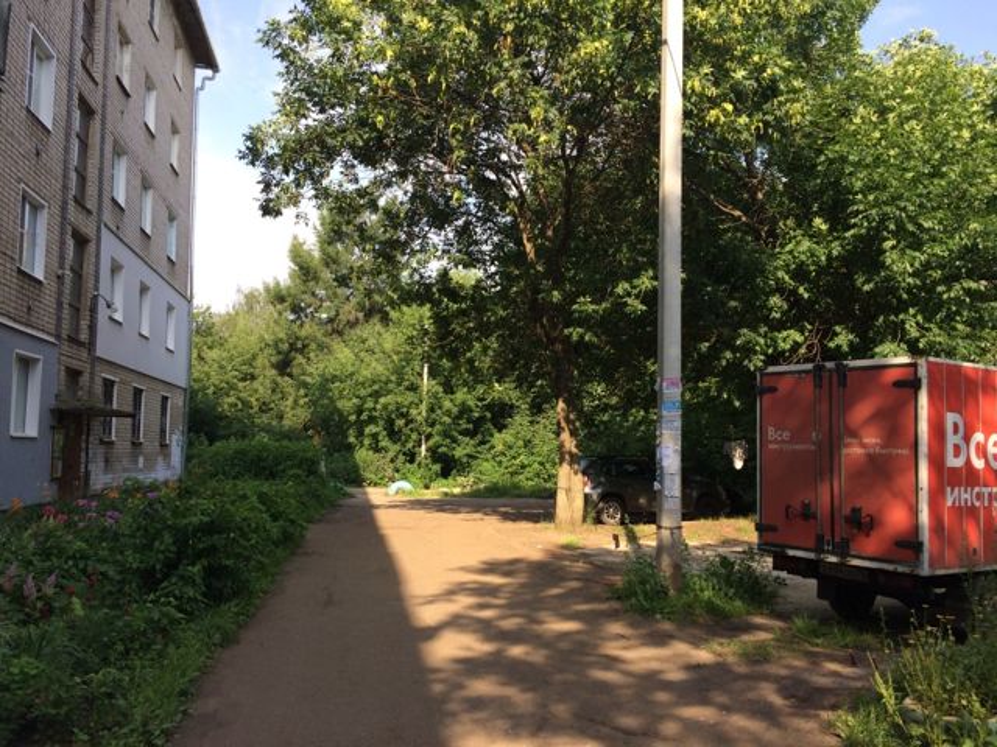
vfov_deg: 48.2
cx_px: 498
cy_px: 374
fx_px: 835
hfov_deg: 61.7
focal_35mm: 29
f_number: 2.2
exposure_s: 1/672
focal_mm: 4.15
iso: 32
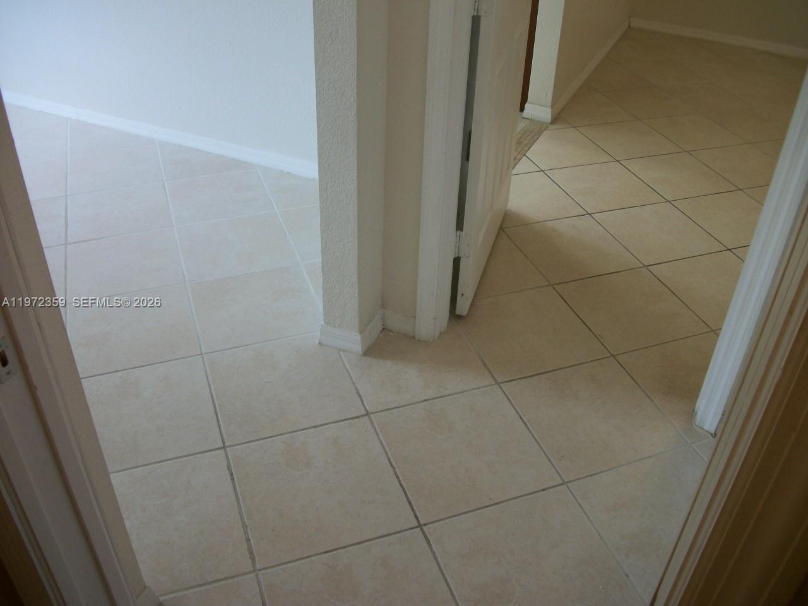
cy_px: 303
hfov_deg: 56.8
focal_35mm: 32
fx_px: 747
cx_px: 404
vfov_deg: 44.2
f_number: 2.9
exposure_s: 1/40
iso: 80
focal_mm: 5.7
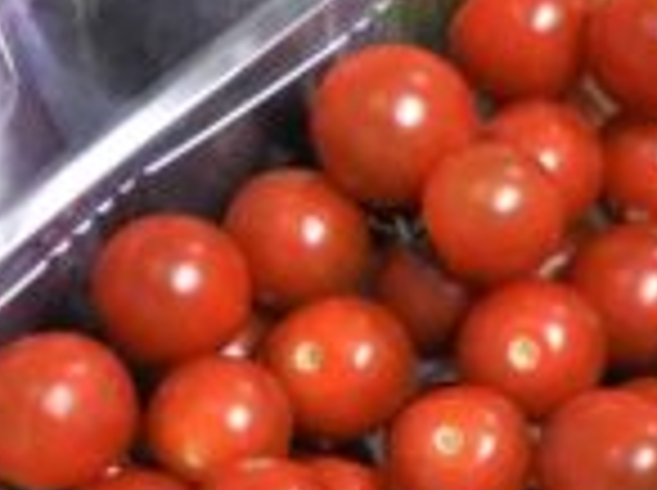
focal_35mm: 252
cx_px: 637
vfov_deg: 5.8
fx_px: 4775
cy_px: -261
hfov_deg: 7.8
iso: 400
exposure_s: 1/8
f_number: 4
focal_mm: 9.9
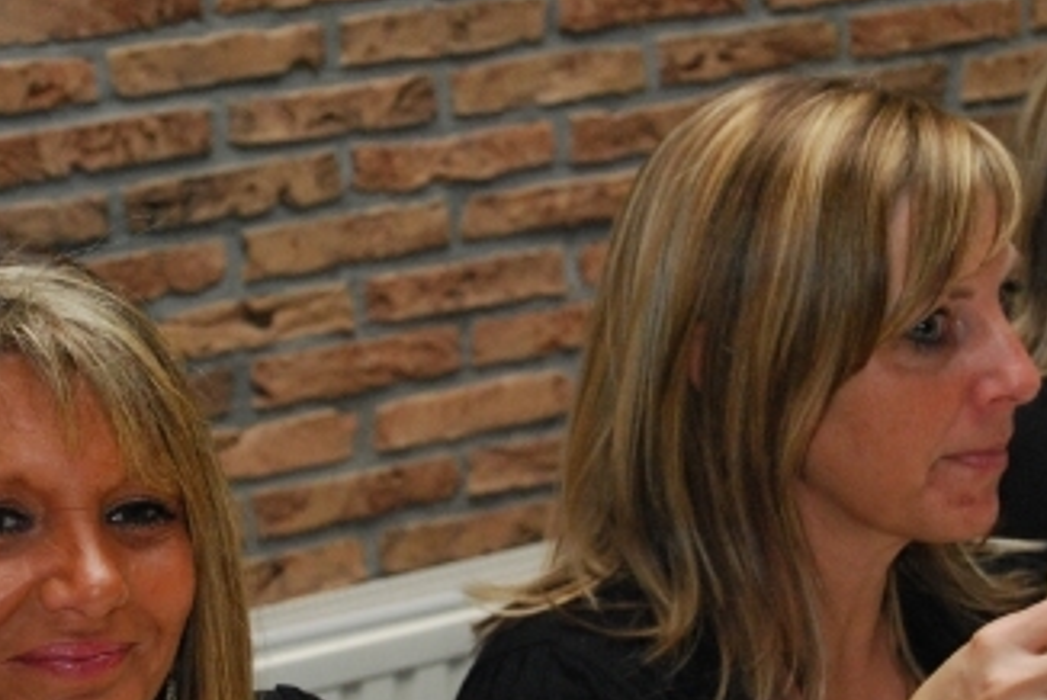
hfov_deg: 13.5
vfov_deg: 9.1
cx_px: 507
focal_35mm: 152
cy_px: 413
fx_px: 4422
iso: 1600
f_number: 5.6
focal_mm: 55
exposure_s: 1/60
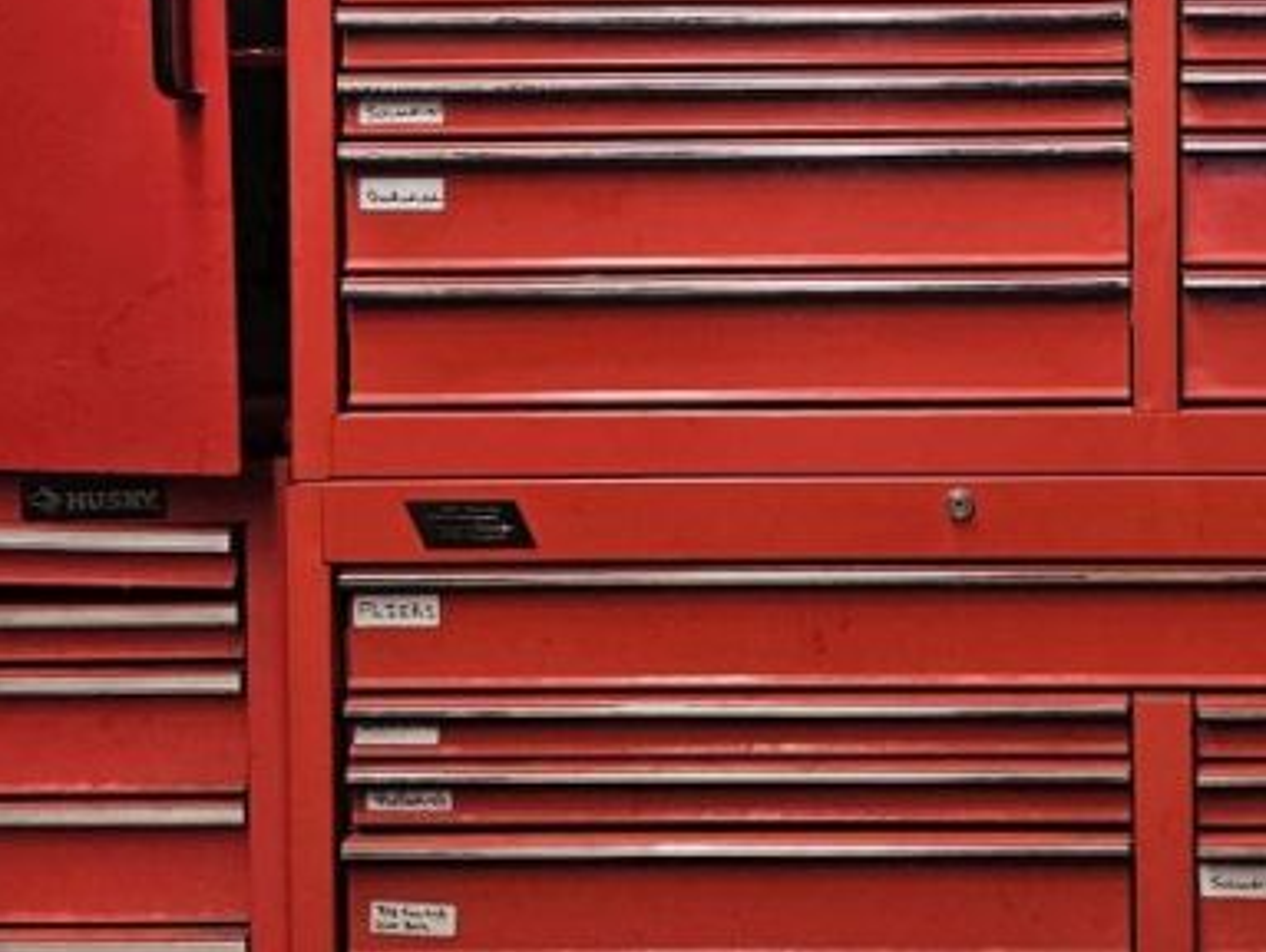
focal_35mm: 48
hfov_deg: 38.1
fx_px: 1757
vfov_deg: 30.1
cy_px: 307
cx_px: 1018
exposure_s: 1/120
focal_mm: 5.4
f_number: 1.8
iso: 320
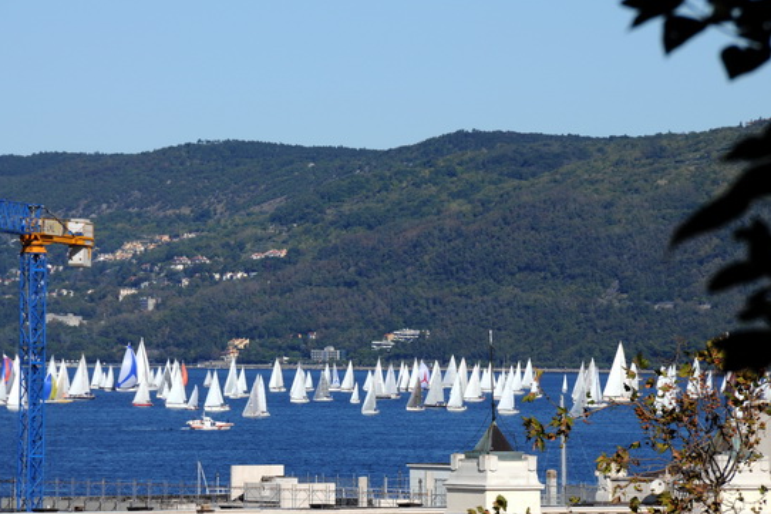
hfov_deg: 6.2
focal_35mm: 332
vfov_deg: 4.1
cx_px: 378
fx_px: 7108
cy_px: 283
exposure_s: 1/500
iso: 200
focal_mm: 200
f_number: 11
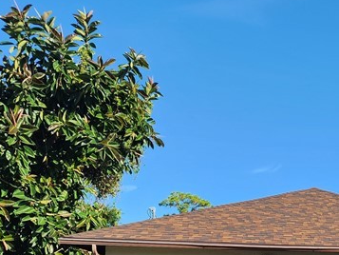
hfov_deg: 26.4
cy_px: 305
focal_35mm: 66
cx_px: 396
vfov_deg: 20.8
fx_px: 647
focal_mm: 6.4
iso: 12
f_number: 1.8
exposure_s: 1/652
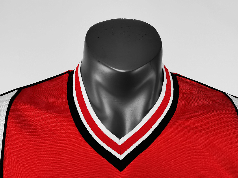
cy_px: 89
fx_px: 220
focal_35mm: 32
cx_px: 119
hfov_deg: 56.8
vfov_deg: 44.2
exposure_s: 1/60
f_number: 1.8
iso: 125
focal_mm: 5.58
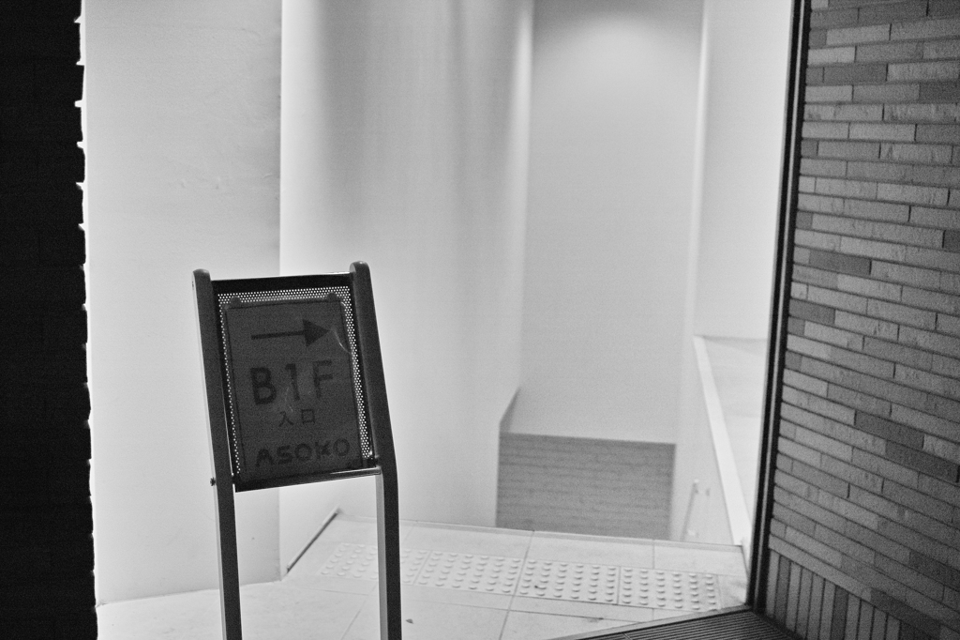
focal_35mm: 41
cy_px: 320
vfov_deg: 32.6
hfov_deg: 47.4
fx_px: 1093
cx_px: 480
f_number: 2.8
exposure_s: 1/800
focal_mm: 24.2
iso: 800
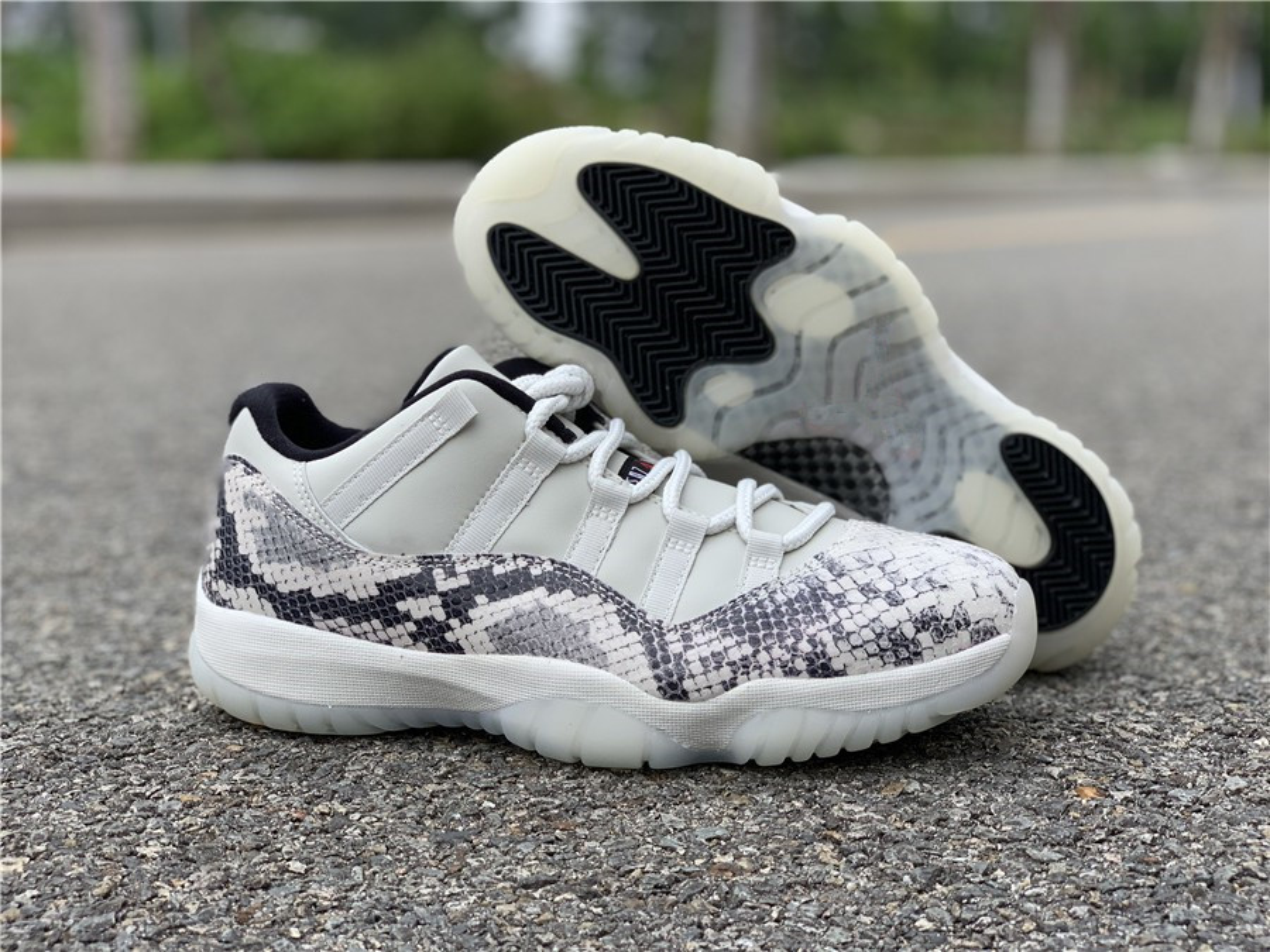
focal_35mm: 52
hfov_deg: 36.8
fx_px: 1908
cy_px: 476
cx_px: 635
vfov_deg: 28.0
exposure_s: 1/277
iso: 16
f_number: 2.4
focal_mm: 6
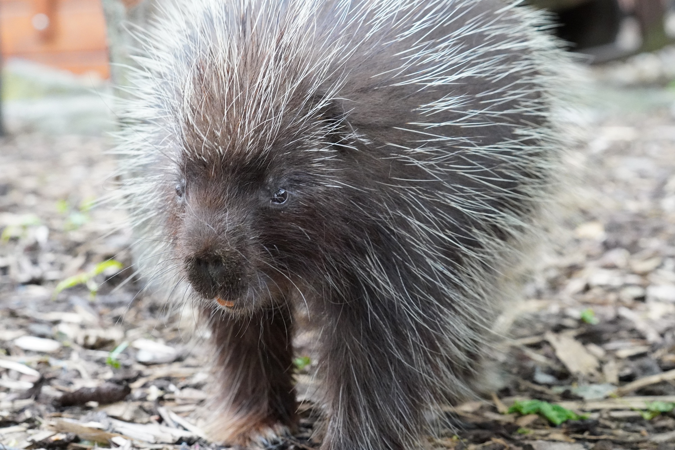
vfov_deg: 13.0
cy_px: 225
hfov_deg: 19.5
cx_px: 338
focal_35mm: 105
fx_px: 1968
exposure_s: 1/200
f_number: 6.3
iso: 6400
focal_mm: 70
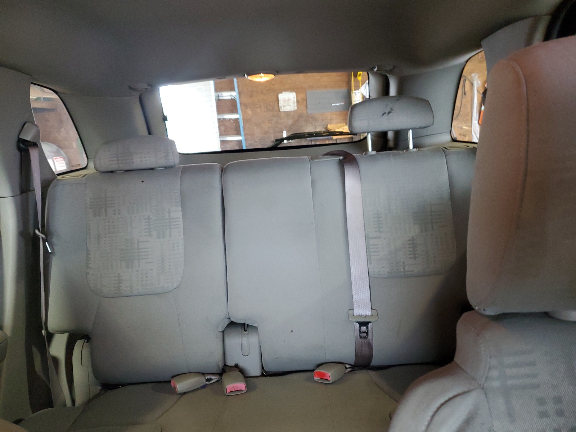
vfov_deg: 53.1
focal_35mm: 26
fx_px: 433
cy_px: 216
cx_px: 288
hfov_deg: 67.3
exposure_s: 1/60.2
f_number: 1.5
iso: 251
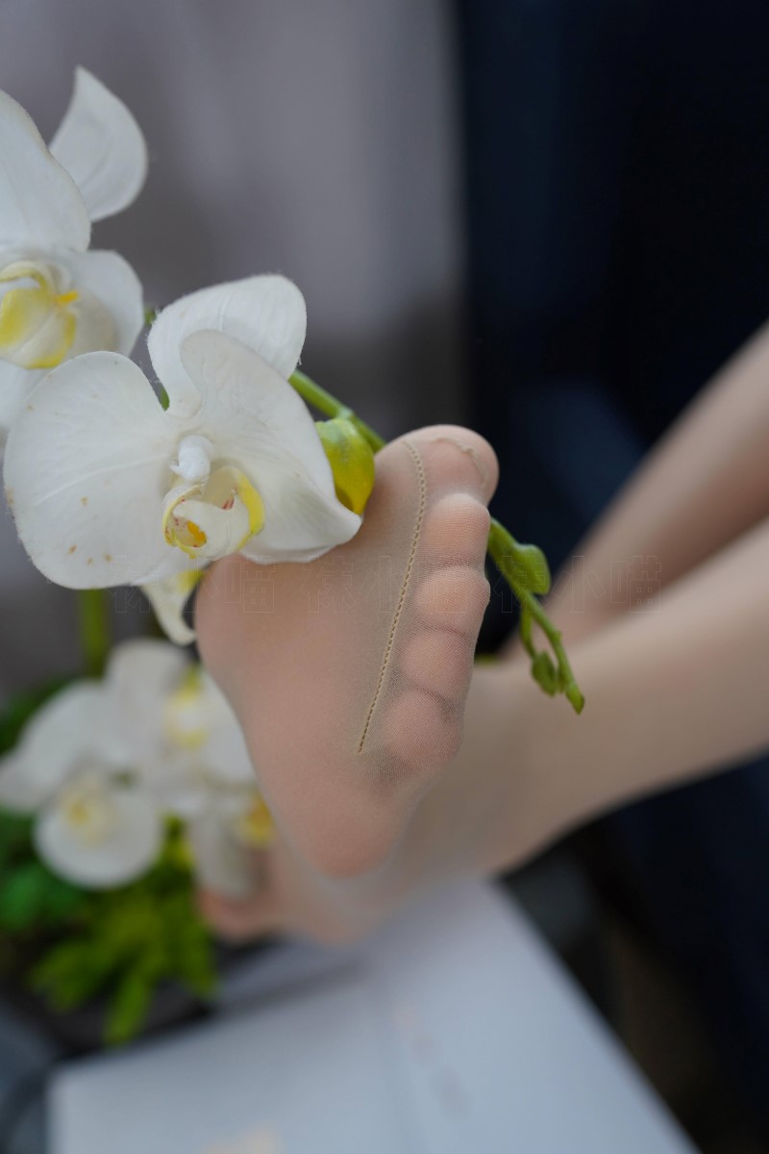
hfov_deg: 53.1
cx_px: 384
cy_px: 577
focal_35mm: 24
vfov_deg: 73.7
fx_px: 769
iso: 500
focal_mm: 24
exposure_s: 1/250
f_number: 2.8
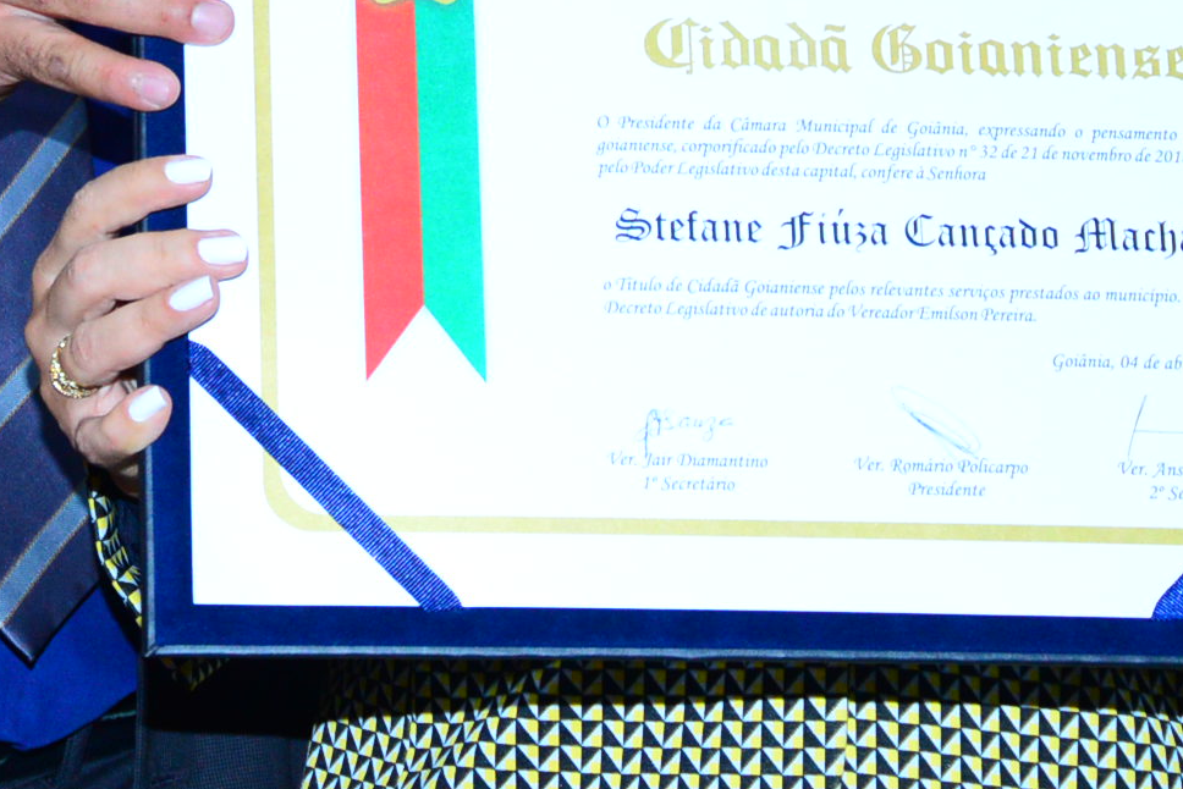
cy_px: -272
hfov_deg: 10.0
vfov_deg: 6.6
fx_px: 6738
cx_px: 181
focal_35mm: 205
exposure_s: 1/125
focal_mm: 66
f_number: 5.6
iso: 2500
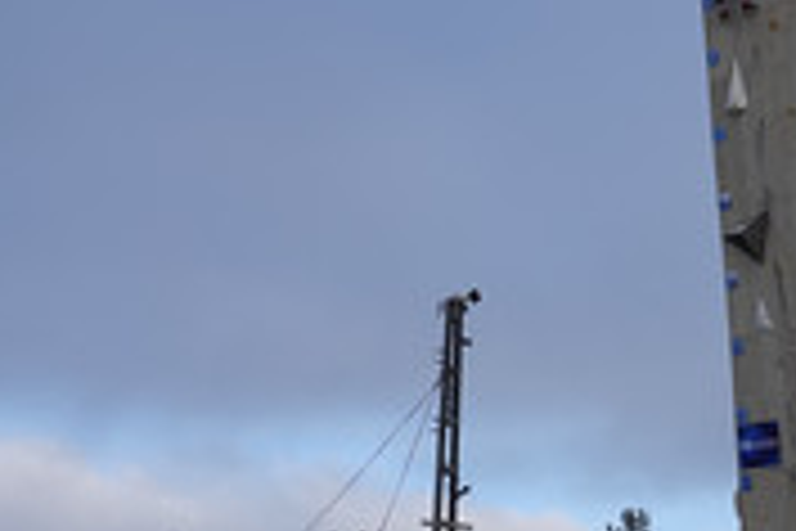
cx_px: 809
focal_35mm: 61
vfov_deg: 22.2
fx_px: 1349
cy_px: 346
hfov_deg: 30.4
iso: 100
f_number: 2.4
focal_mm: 8.8
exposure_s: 1/1600
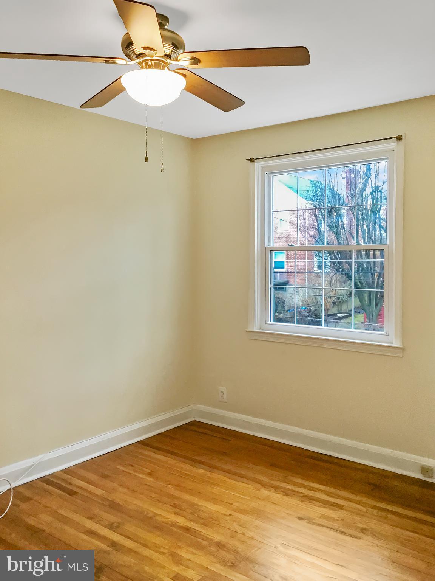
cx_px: 218
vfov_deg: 58.4
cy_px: 290
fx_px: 519
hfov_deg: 45.4
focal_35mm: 31
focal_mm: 3.3
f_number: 2.4
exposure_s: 1/30
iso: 50
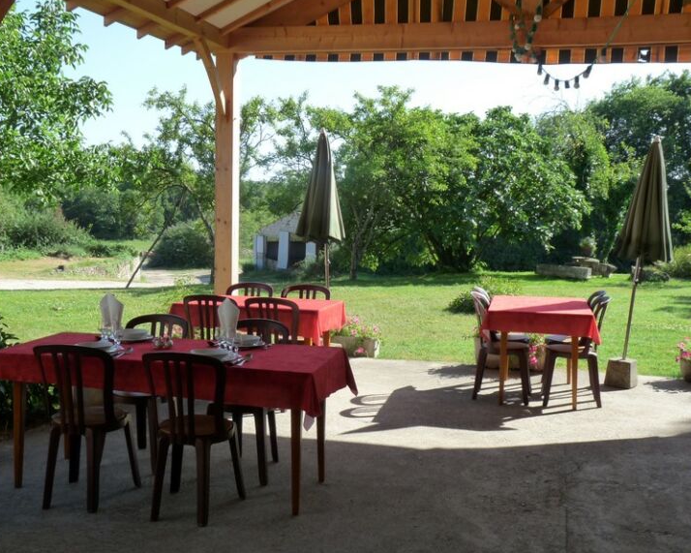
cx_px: 327
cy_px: 275
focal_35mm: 42
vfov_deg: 35.7
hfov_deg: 43.8
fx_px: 859
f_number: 5
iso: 160
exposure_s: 1/250
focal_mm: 7.2
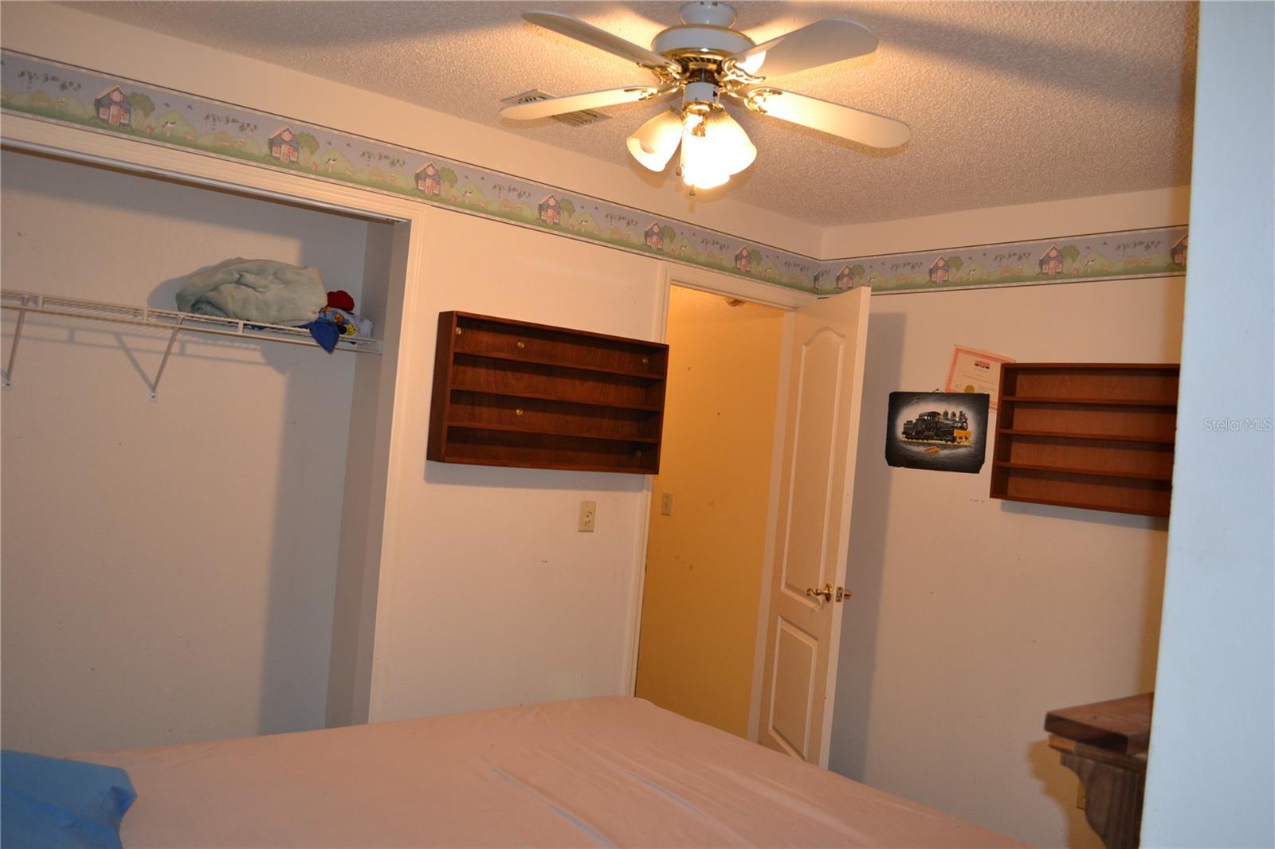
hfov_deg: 67.4
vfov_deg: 47.9
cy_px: 424
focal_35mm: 27
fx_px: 956
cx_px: 638
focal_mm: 18
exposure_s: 1/60
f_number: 3.5
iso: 450
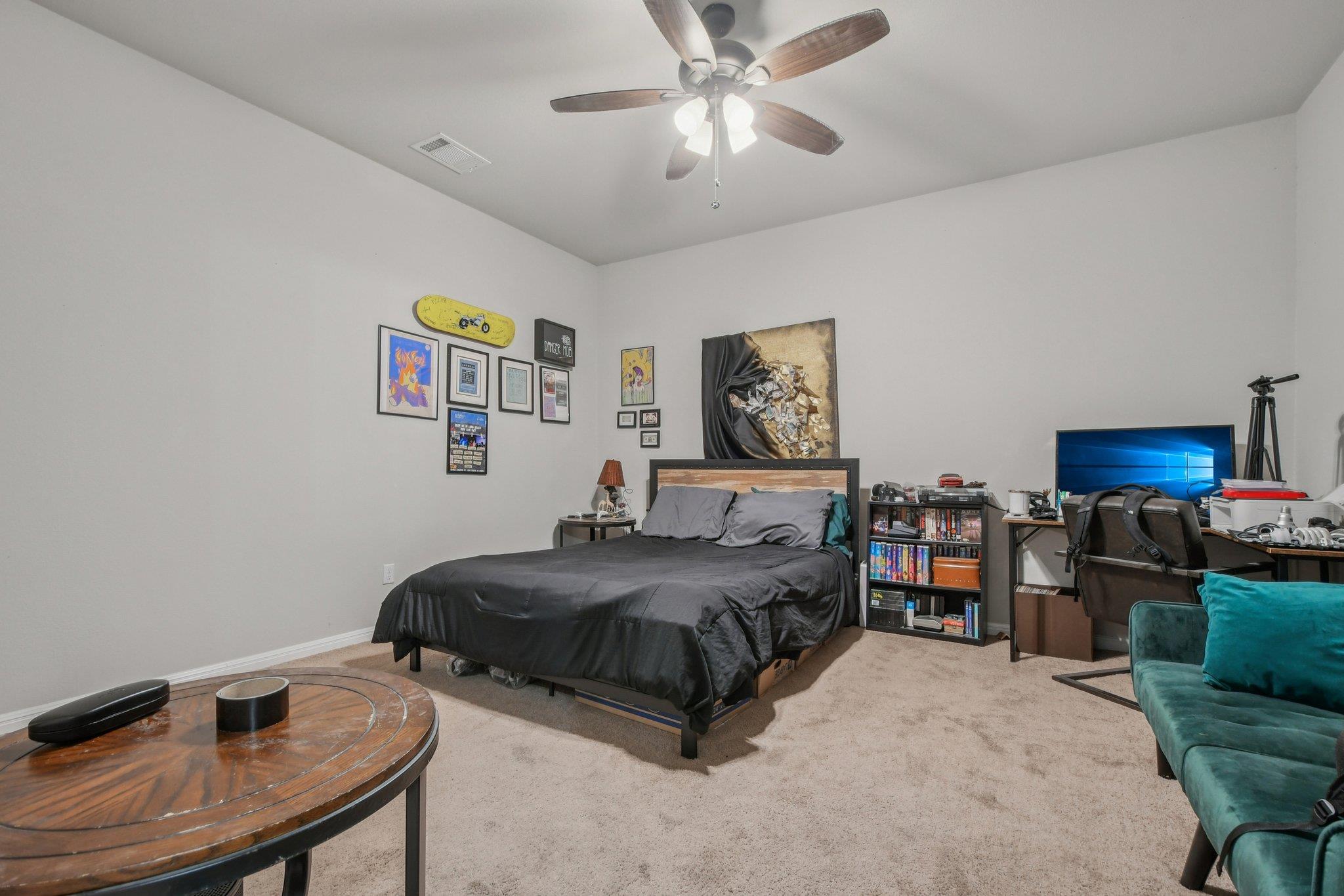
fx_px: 560
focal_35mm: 15
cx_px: 672
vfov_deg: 77.3
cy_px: 448
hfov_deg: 100.4
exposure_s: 1/4
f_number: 8
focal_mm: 10
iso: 400
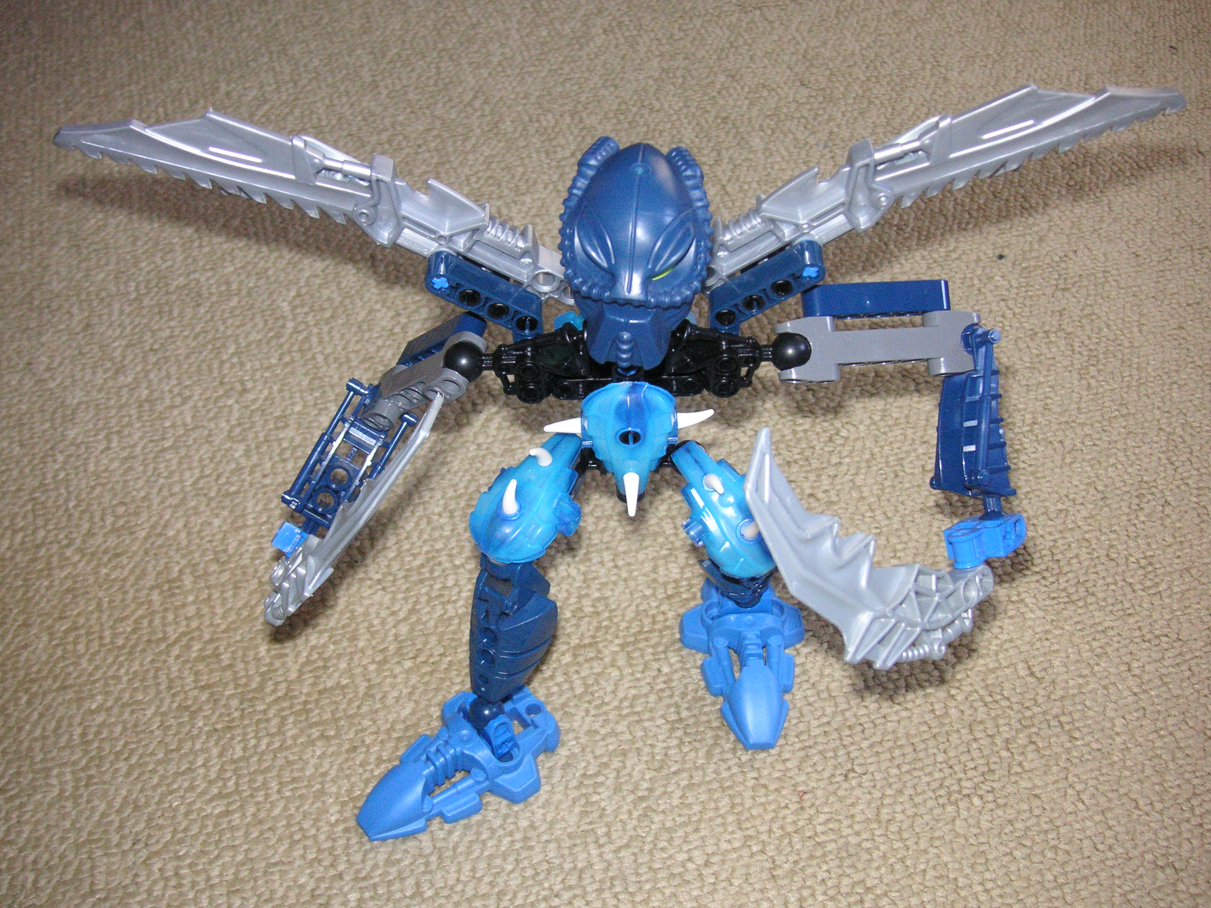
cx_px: 606
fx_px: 1294
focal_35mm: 37
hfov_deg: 50.1
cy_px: 454
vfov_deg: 38.7
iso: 160
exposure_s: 1/45
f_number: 2.8
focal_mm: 6.1
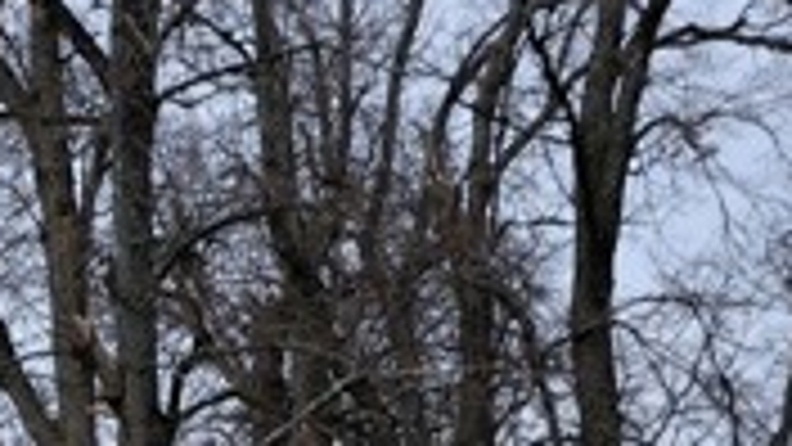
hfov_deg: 10.9
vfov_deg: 6.2
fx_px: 4032
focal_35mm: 192
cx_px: -252
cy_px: 737
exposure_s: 1/1250
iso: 200
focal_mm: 24
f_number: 6.3
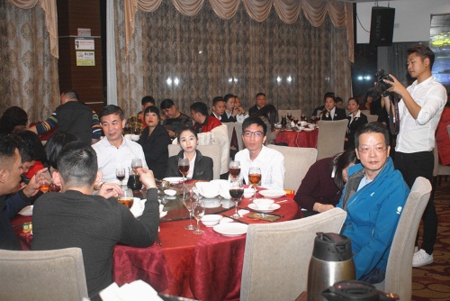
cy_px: 150
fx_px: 488
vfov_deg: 34.3
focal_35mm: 39
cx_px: 225
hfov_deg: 49.5
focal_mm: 26
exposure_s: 1/60
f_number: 4.5
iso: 400
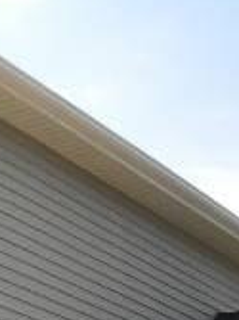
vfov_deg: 13.6
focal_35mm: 142
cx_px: -306
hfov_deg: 9.4
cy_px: 376
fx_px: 1309
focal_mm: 6.6
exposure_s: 1/90.1
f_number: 10
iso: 90
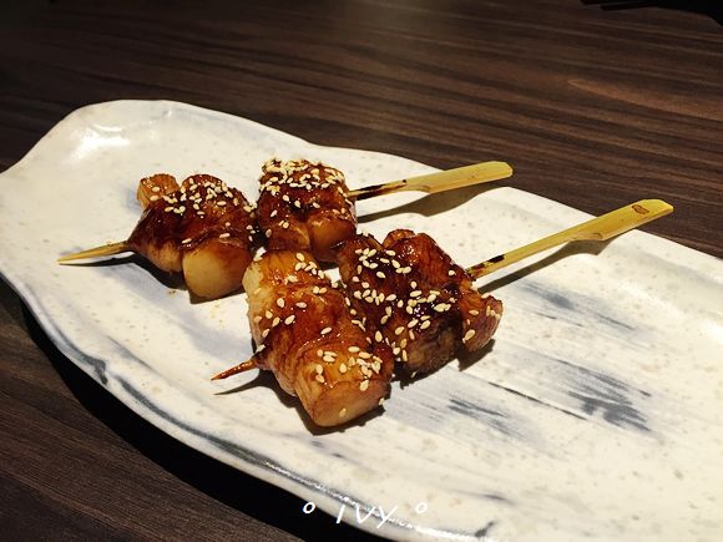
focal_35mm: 29
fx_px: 606
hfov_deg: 61.7
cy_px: 271
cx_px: 362
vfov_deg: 48.2
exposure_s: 1/30
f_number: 2.2
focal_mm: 4.15
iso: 80
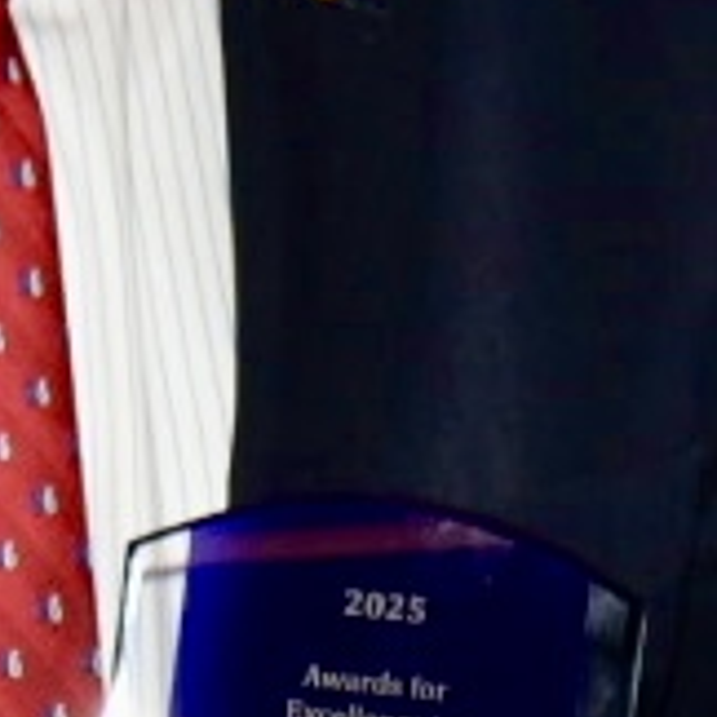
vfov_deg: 5.6
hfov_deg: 5.6
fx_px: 7382
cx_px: 511
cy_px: 288
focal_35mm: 315
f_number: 4.2
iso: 1000
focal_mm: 38
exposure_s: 1/500
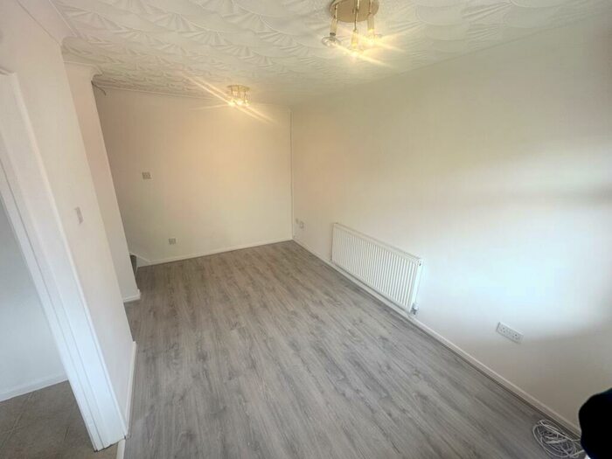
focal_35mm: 14
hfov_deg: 102.1
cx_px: 306
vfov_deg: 85.7
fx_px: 248
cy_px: 230
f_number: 2.2
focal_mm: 2.22
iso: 64
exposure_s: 1/99
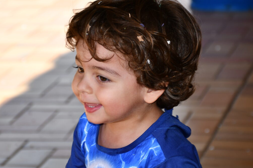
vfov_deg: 5.3
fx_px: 1820
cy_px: 62
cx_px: 153
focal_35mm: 259
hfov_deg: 8.0
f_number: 5.3
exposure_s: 1/250
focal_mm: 90
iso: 140
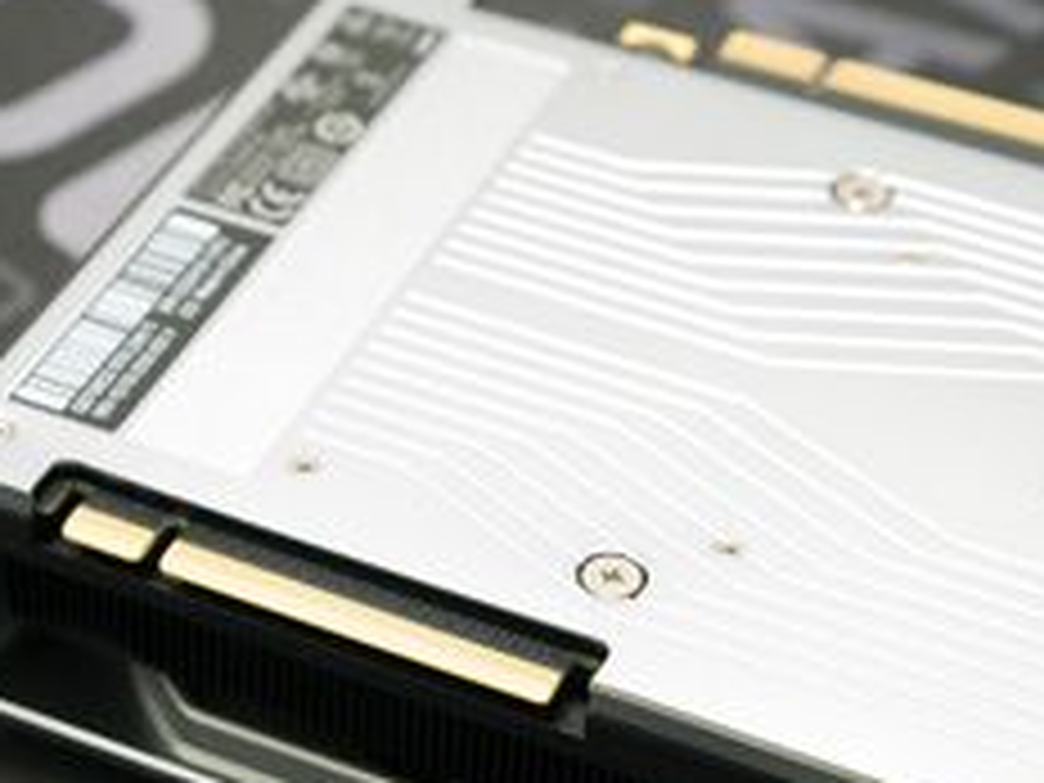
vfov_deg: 10.2
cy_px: 585
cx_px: 306
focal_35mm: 145
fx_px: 4373
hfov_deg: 13.6
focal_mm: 70
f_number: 9
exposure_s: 1
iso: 50
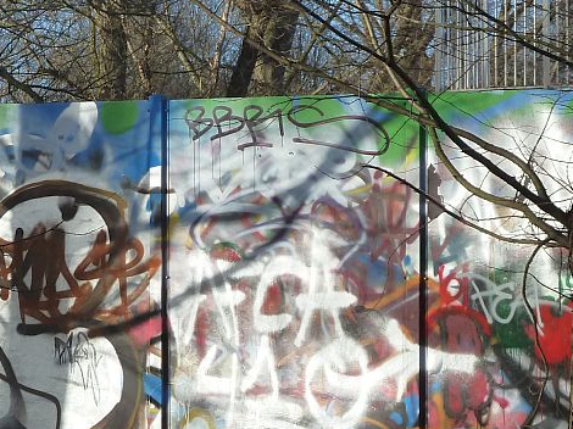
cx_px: 124
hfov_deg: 10.9
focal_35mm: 181
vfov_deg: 8.2
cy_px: 324
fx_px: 2995
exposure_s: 1/320
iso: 125
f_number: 4.2
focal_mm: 13.7
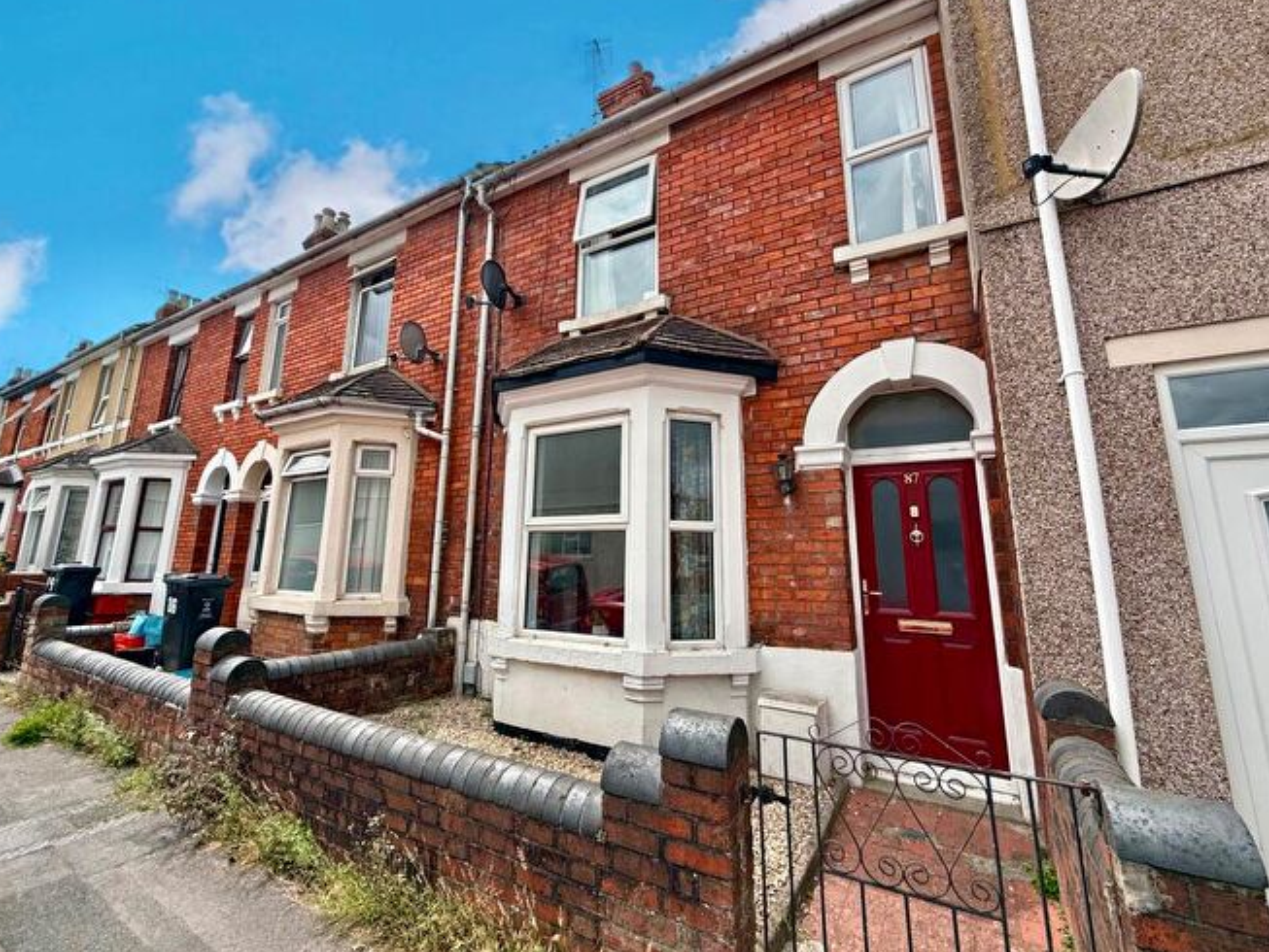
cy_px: 452
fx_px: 550
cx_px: 618
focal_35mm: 15
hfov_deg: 98.1
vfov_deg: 81.7
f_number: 2.2
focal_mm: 2.22
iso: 50
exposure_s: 1/1050
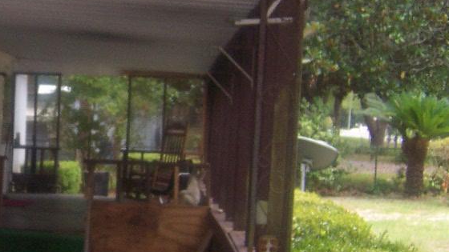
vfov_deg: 15.7
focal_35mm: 77
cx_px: -9
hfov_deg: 26.0
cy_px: 162
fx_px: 917
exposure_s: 1/60
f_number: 2.8
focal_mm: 5.5
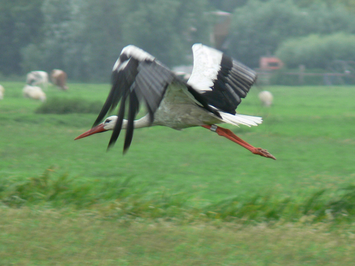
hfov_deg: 4.7
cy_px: 133
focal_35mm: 420
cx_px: 178
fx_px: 4307
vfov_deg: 3.5
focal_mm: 88.8
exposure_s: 1/200
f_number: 4
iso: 80
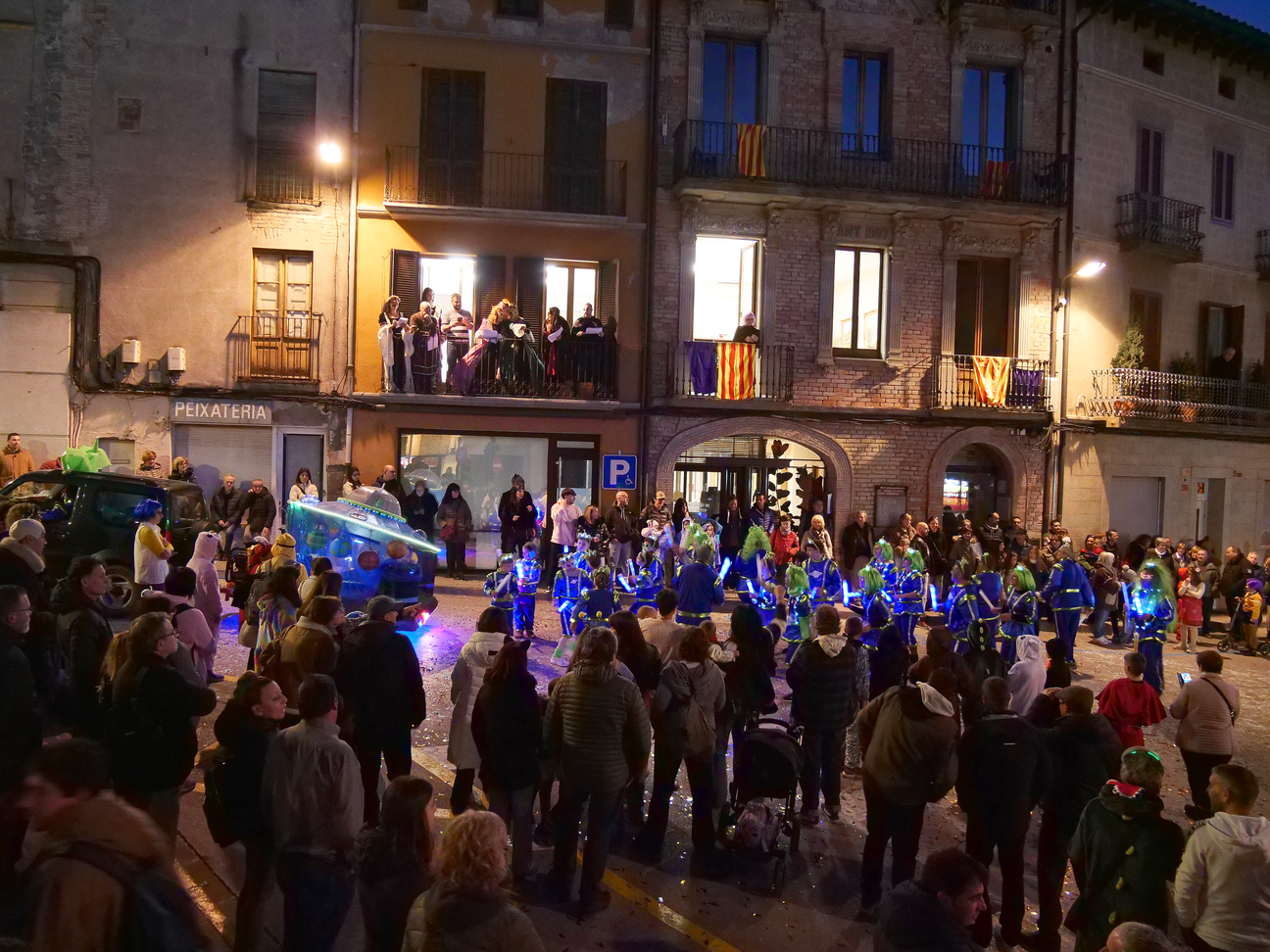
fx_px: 881
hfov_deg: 71.6
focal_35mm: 24
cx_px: 635
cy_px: 476
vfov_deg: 56.8
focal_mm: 12
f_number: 3.5
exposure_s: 1/25
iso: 3200
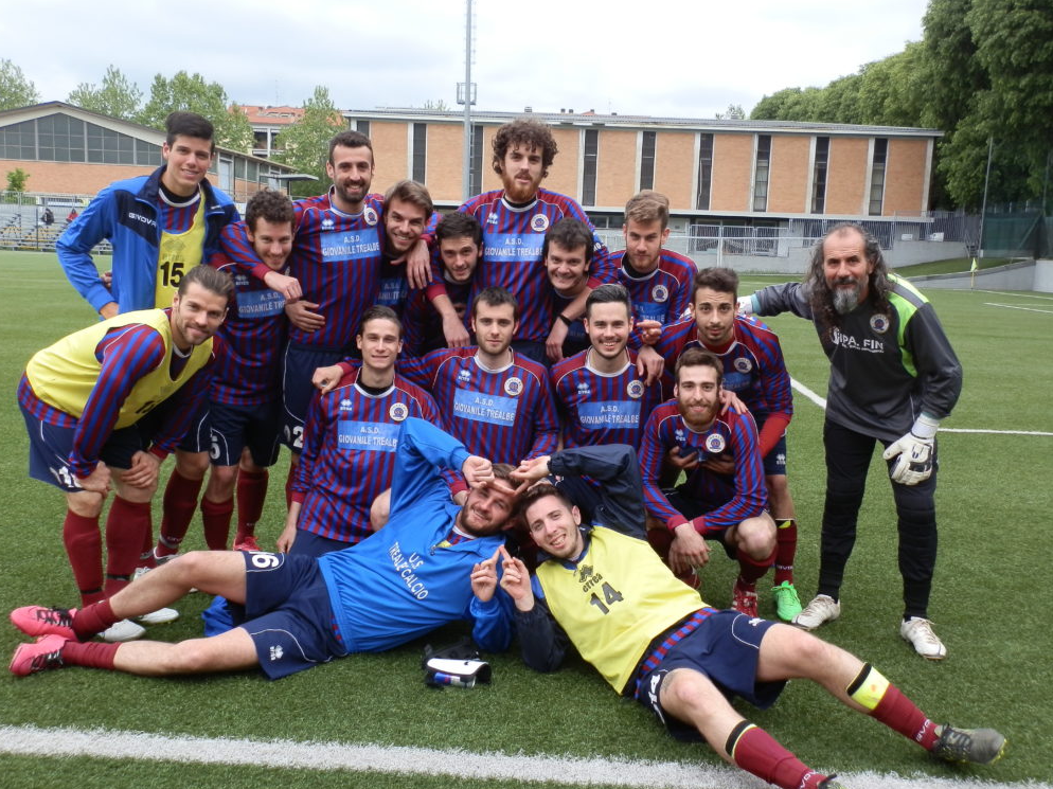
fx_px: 1034
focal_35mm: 34
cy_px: 404
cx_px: 530
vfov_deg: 41.8
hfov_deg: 54.0
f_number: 3.2
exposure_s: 1/200
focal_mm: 5.96
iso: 64
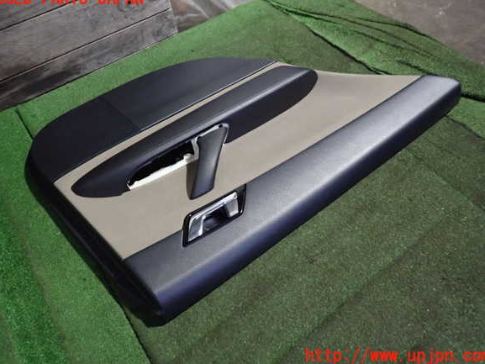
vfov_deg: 53.1
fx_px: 364
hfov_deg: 67.3
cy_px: 177
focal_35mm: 26
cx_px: 243
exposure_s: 1/30
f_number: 2
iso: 640
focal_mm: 4.5
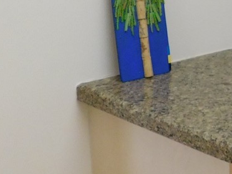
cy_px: 4
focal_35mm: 99
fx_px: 664
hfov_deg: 16.1
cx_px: 442
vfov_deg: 14.7
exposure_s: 1/30
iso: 180
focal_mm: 4
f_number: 3
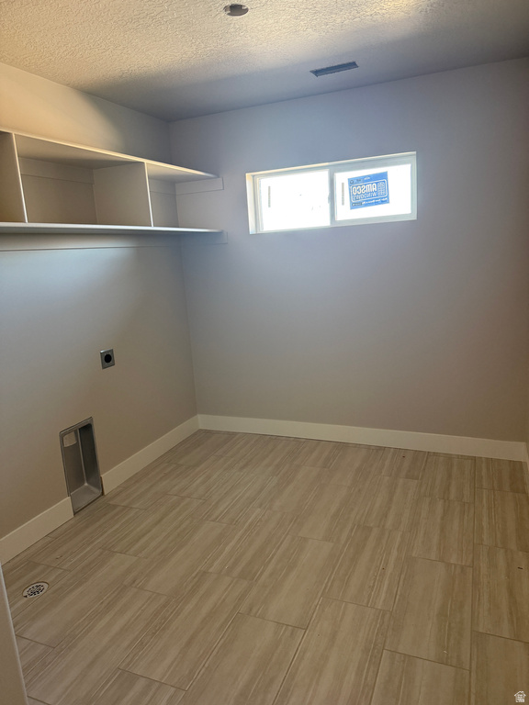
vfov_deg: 71.6
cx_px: 264
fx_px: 489
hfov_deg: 56.8
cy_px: 352
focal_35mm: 24
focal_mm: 6.76
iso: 250
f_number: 1.78
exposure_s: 1/60
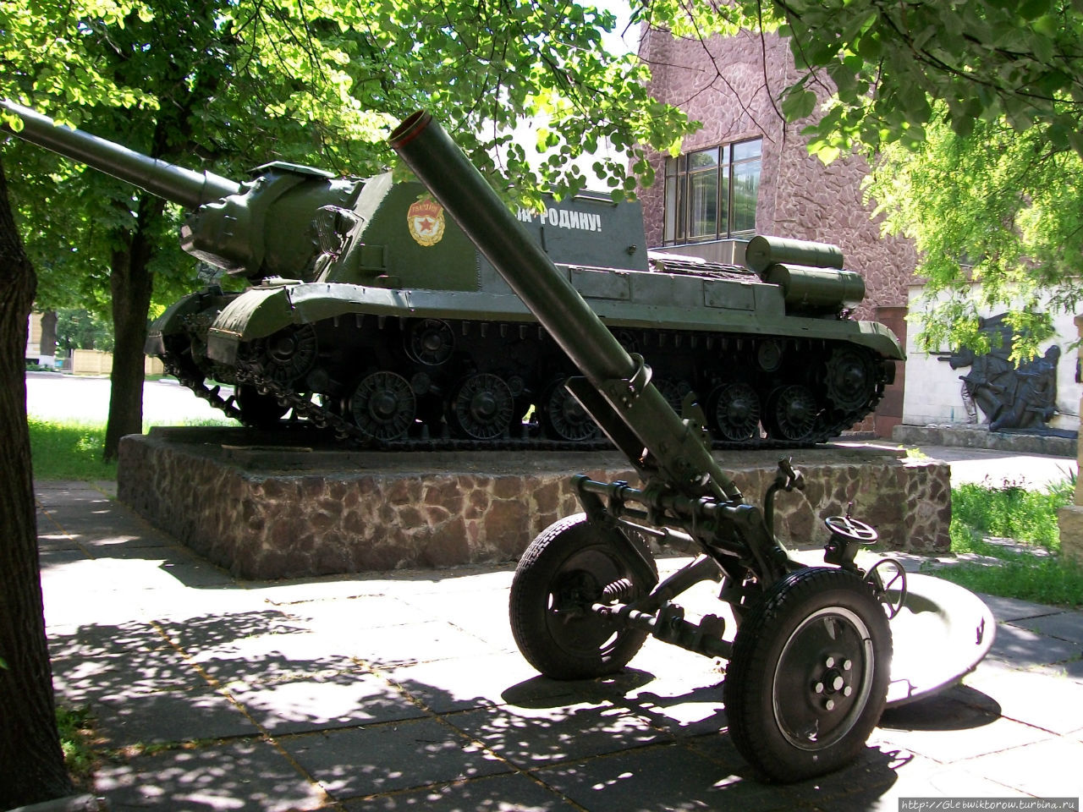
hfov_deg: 51.4
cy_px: 406
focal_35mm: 36
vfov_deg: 39.7
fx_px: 1126
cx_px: 542
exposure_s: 1/160
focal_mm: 6
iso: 80
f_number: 2.7
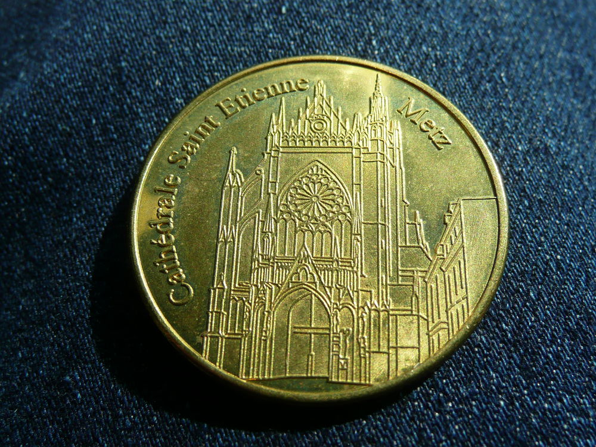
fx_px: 706
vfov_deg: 35.1
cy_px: 224
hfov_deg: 45.8
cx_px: 298
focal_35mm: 41
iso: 100
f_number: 3.6
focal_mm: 5.5
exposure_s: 1/500
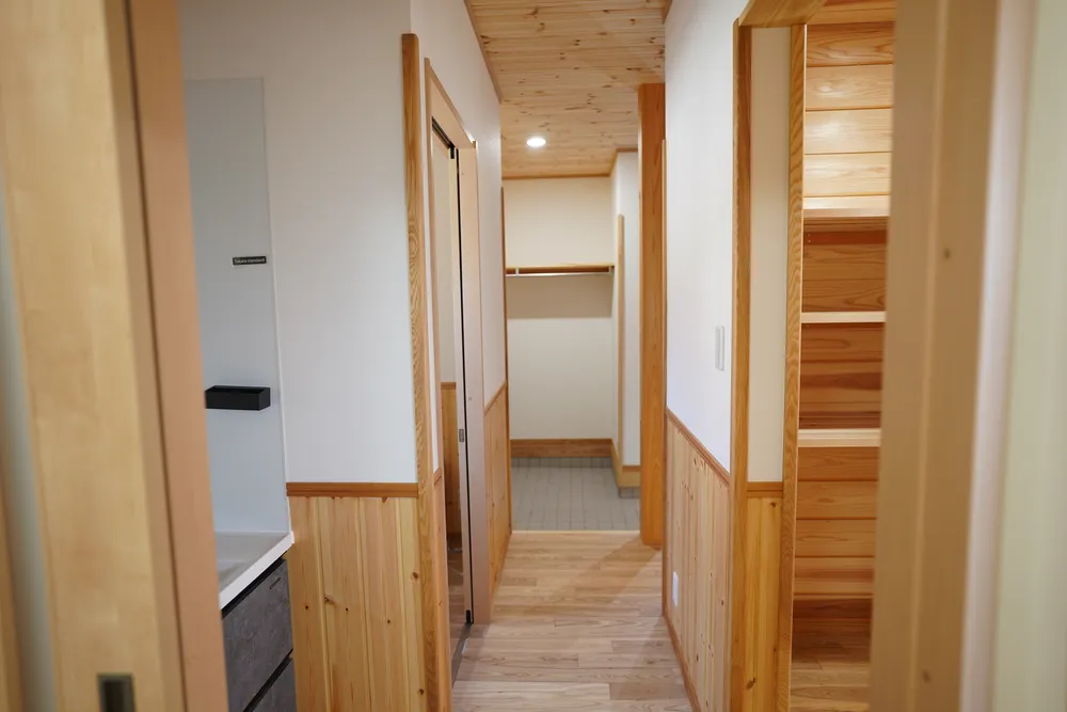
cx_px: 534
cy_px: 356
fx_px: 593
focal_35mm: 20
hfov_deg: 84.0
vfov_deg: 61.9
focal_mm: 20
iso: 200
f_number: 2
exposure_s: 1/30
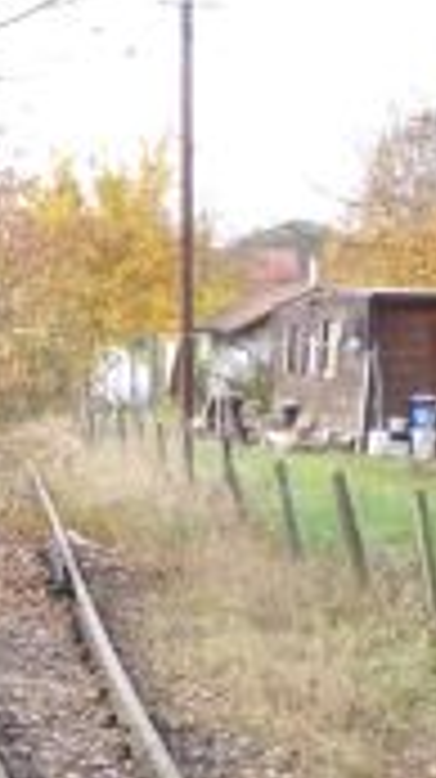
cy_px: 441
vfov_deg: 22.0
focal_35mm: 97
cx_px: -382
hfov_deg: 11.4
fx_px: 1999
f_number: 4
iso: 200
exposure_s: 1/250
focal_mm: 5.2
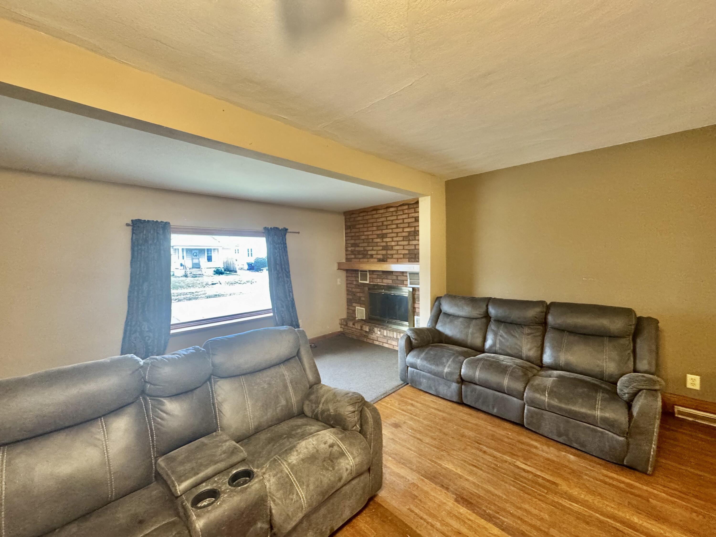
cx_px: 358
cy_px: 268
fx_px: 290
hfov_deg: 102.1
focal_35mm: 14
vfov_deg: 85.7
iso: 640
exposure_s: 1/60
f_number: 2.2
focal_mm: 2.22
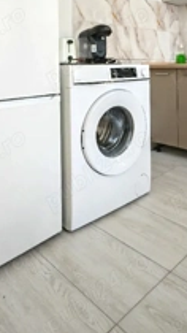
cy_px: 65
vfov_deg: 60.6
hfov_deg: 39.6
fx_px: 256
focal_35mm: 29
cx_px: 128
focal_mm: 2.16
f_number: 2.2
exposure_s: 1/50
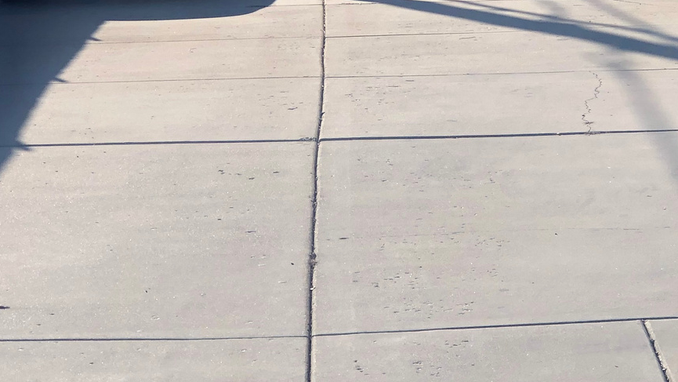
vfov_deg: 8.2
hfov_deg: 14.6
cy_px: -1
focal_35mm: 147
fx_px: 2643
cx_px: 393
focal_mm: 6.6
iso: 20
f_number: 2.8
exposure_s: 1/695
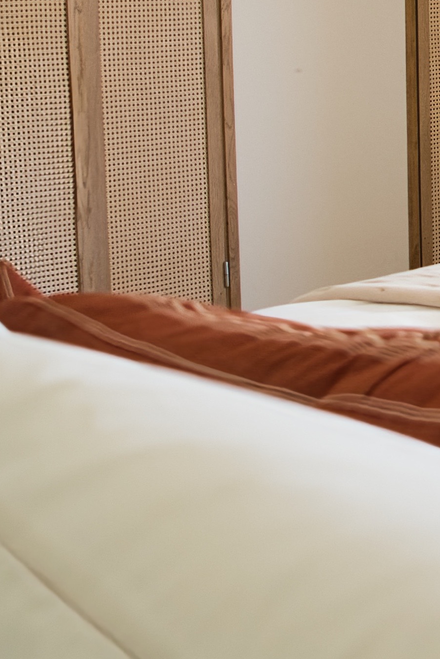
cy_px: 67
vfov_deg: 26.4
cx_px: 598
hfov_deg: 17.2
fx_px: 1355
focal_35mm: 74
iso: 1250
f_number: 4
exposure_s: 1/125
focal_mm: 24
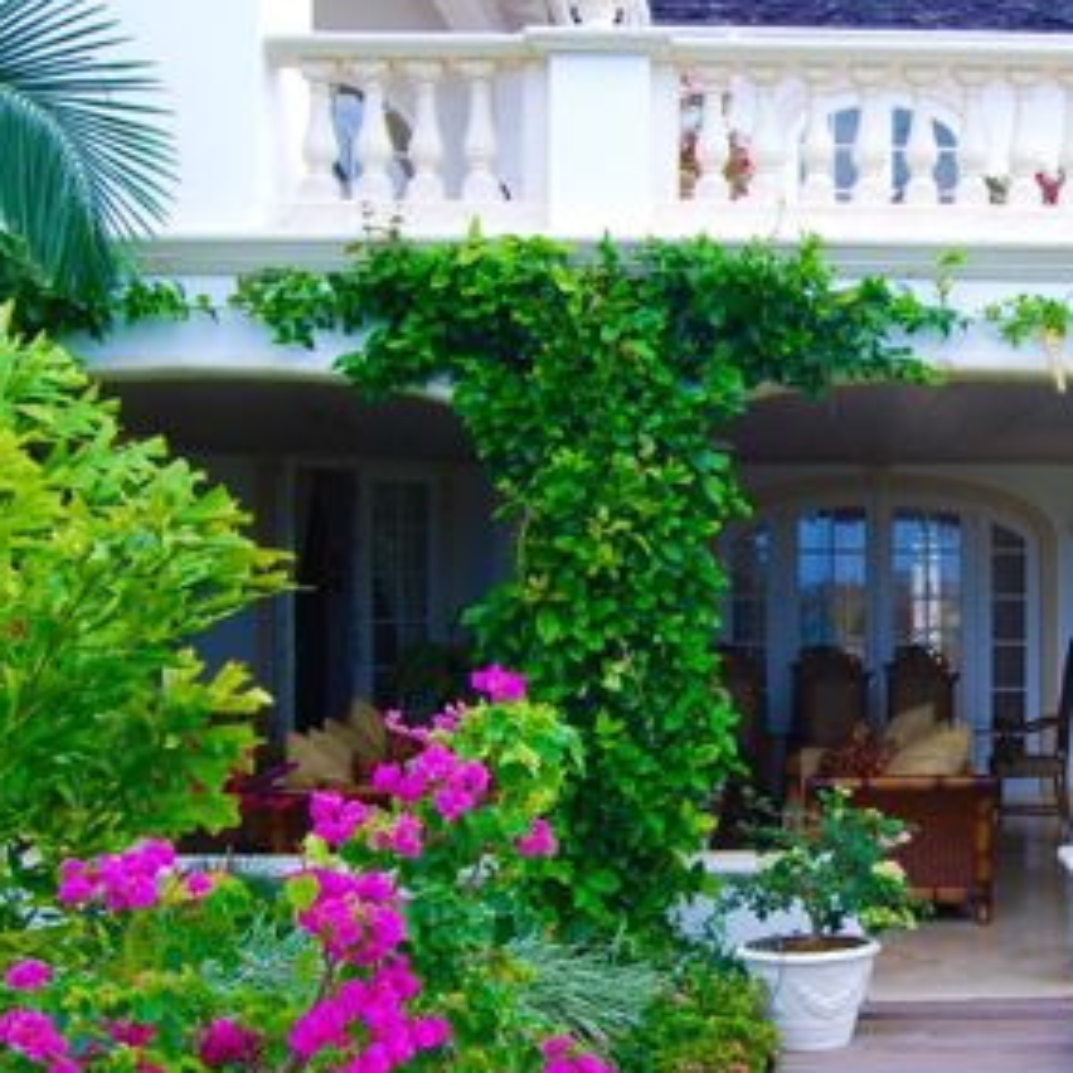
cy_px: 639
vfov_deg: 30.0
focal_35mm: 57
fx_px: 1999
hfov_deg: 28.8
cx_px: 969
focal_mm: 18
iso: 110
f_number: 8
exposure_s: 1/60
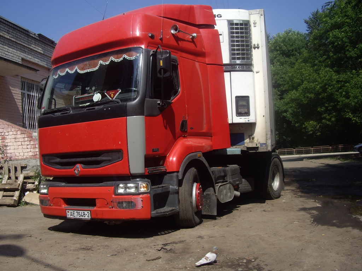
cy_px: 136
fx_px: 397
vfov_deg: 37.7
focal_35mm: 38
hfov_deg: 49.0
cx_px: 181
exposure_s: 1/250
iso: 50
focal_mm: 7.9
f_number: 5.6
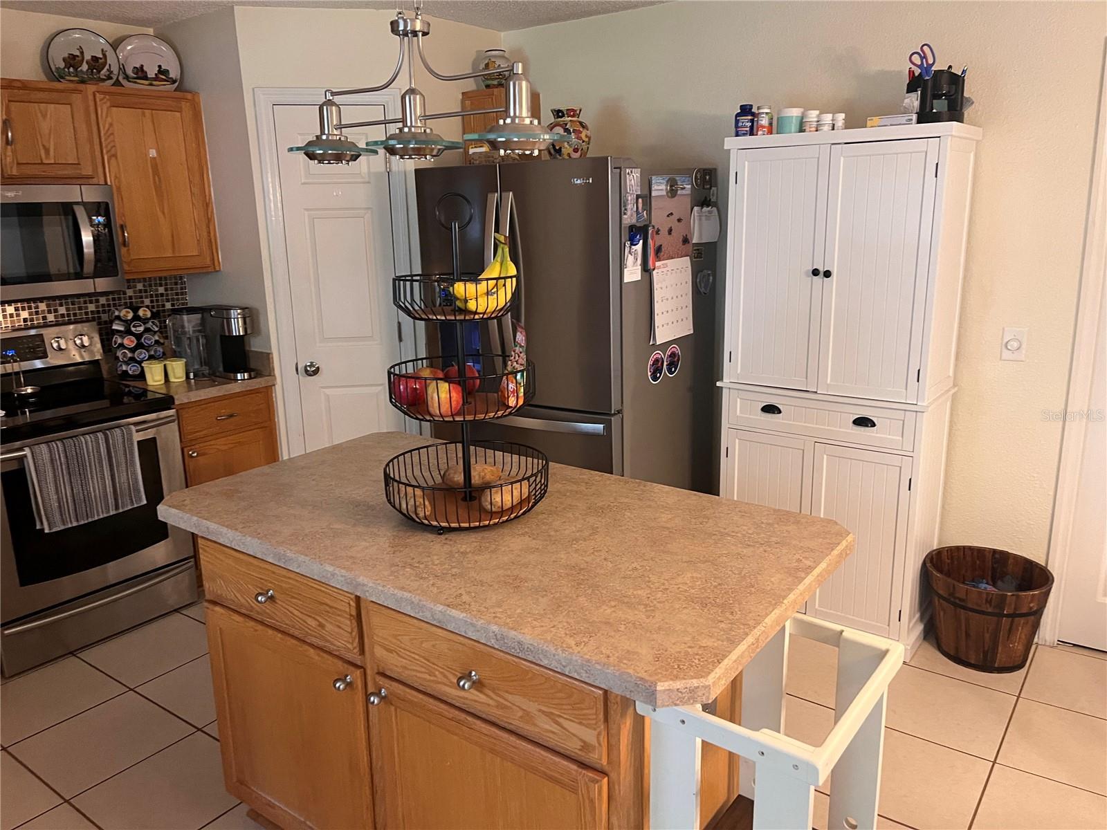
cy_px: 415
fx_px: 831
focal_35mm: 26
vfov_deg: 53.1
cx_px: 554
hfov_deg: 67.3
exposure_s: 1/60
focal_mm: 5.1
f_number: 1.6
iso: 320
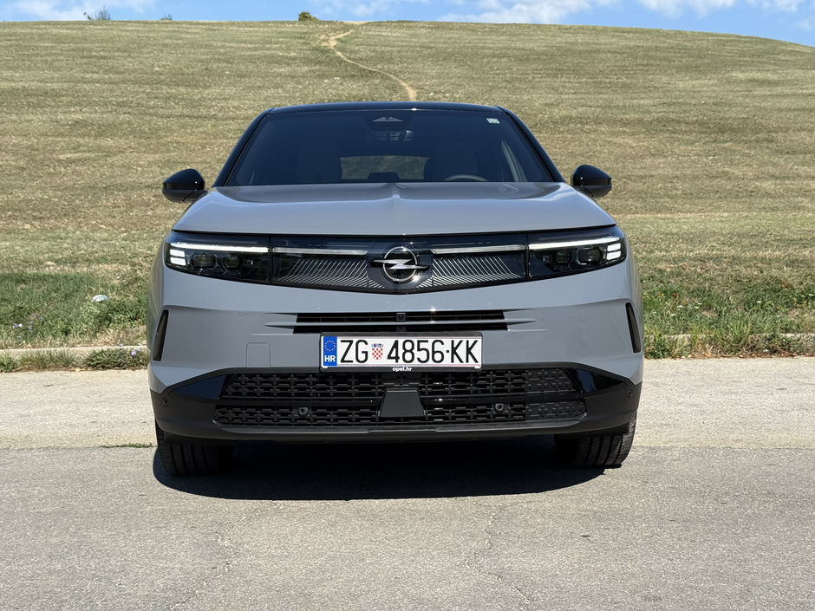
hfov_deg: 39.7
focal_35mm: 48
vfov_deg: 30.3
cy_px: 306
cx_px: 408
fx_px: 1130
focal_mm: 6.76
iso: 100
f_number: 1.78
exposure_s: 1/5587
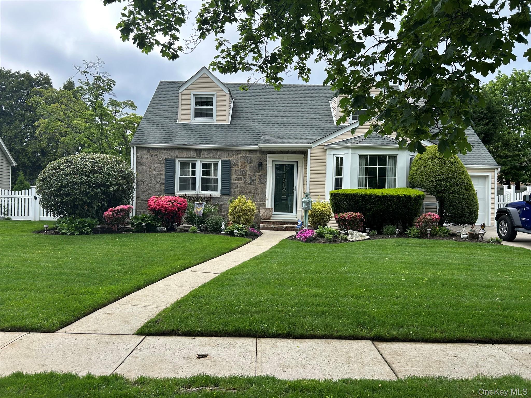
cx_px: 266
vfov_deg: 53.1
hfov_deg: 67.3
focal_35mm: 26
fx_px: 399
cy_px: 199
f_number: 1.5
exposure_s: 1/1669
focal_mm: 5.7
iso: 50
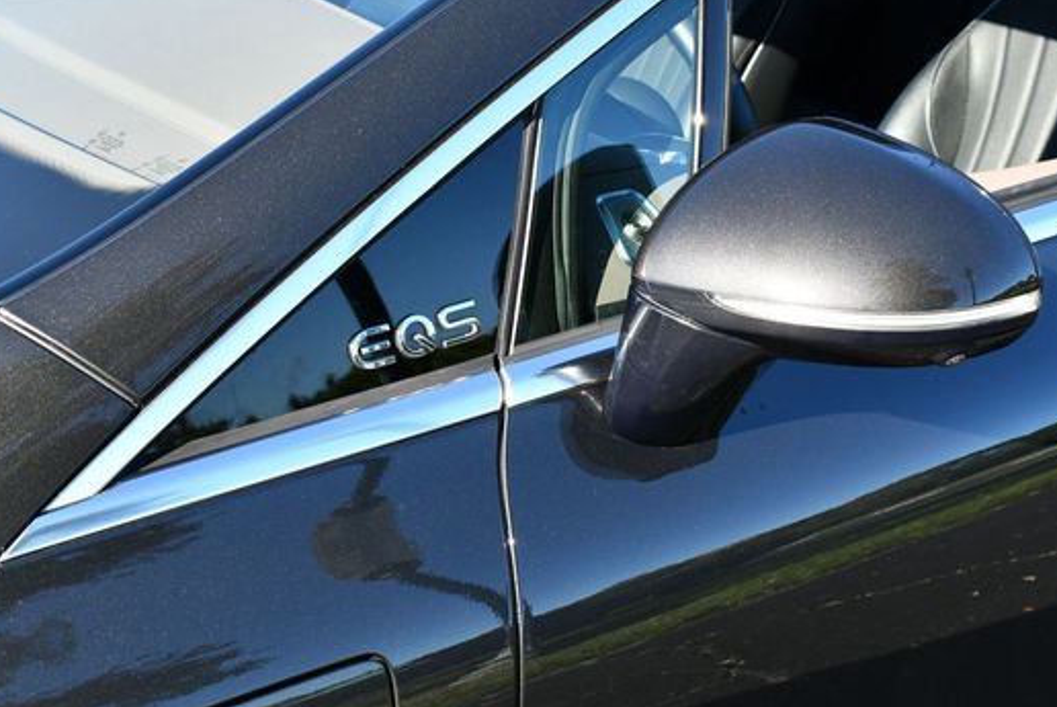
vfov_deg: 21.9
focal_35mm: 62
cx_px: 432
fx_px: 1822
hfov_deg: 32.3
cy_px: 328
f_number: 5.6
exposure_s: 1/250
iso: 200
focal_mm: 25
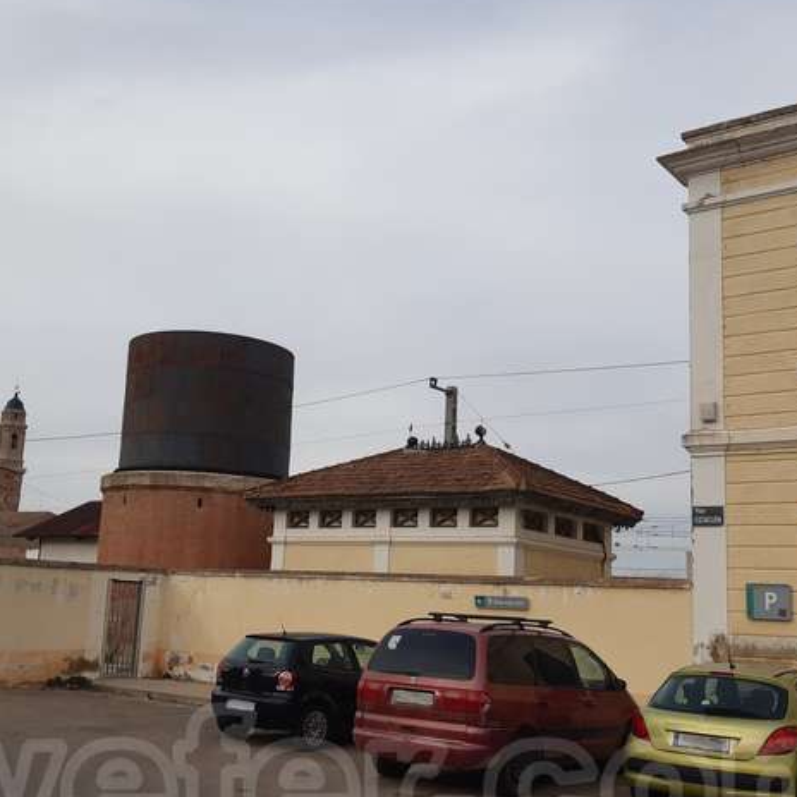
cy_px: 443
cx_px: 383
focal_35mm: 38
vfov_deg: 43.8
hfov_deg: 43.8
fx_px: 990
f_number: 1.7
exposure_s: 1/1776
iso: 40
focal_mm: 3.92
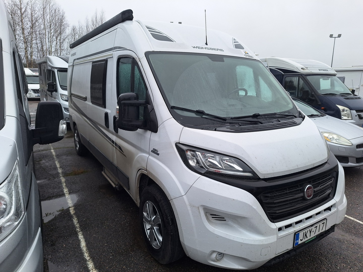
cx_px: 182
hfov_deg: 73.9
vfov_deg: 58.9
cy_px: 136
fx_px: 241
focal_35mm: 23
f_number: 1.8
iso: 40
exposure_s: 1/305
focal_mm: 5.54
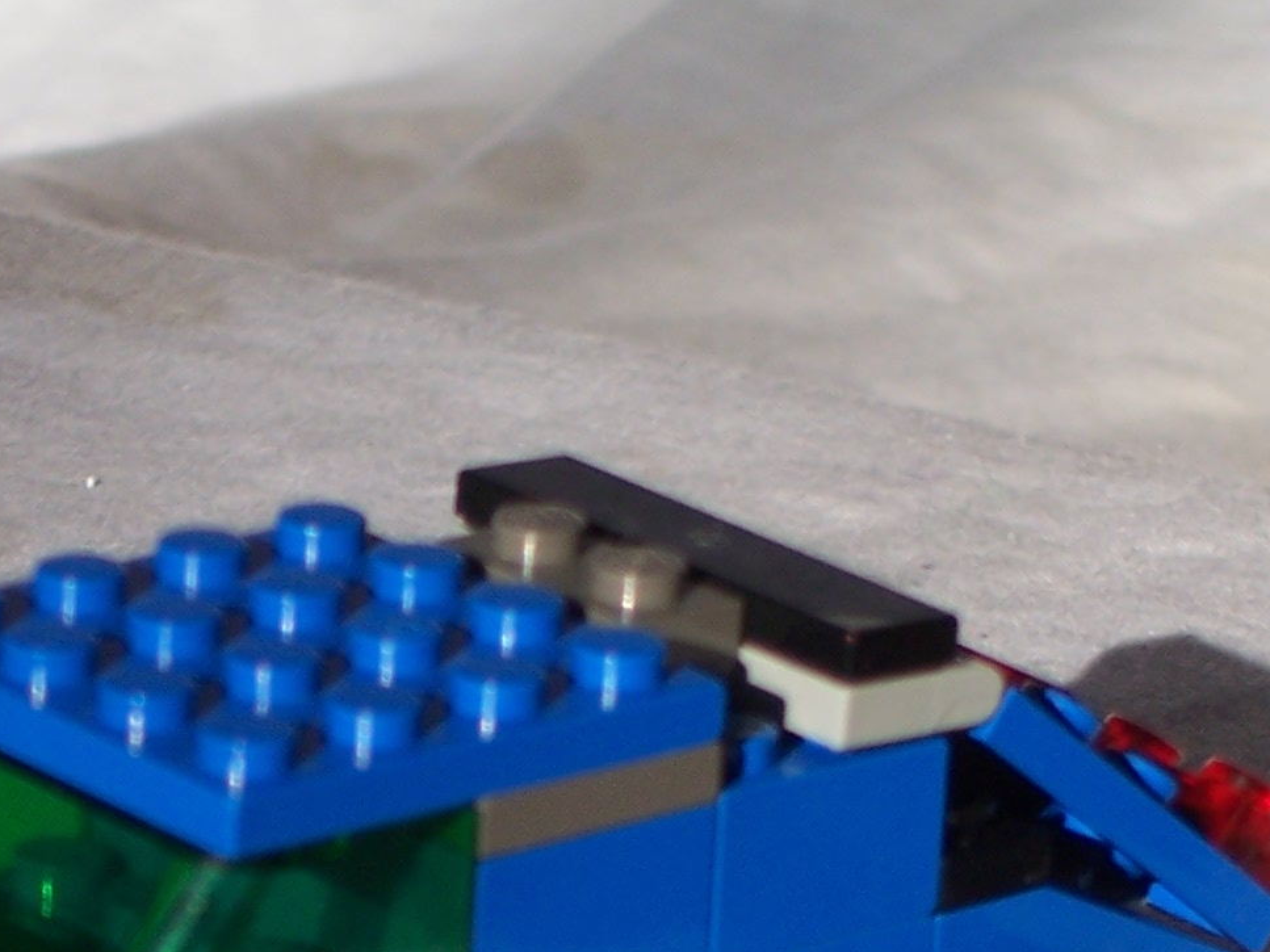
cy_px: 1091
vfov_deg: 6.1
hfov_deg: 8.1
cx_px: 450
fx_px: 8914
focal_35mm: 243
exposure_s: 1/350
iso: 80
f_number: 4
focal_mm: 17.5
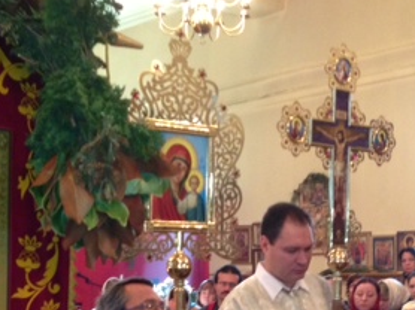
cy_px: 334
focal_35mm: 76
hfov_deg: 25.7
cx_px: 221
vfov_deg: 18.7
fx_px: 910
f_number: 2.4
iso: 250
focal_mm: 4.13
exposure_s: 1/20
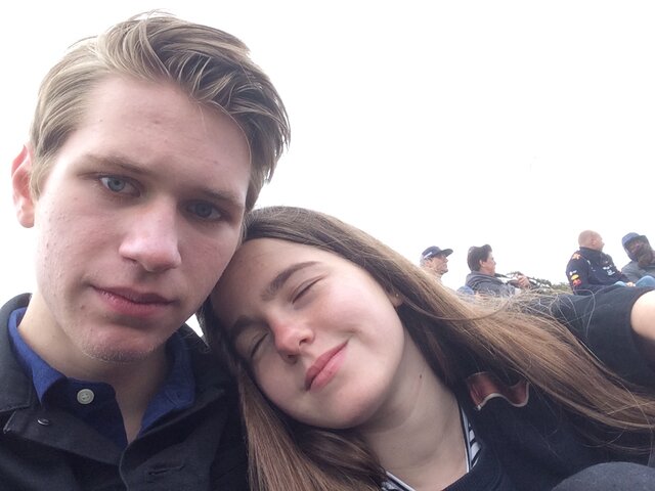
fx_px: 587
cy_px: 246
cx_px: 328
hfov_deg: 58.4
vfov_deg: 45.4
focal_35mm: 31
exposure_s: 1/308
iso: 50
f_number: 2.4
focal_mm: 2.15
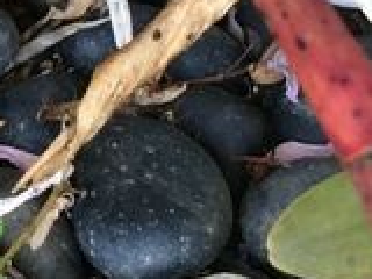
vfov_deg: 8.3
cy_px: -308
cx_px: -312
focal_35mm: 169
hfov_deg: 10.9
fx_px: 1816
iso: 50
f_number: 2.2
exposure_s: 1/120
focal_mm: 4.12
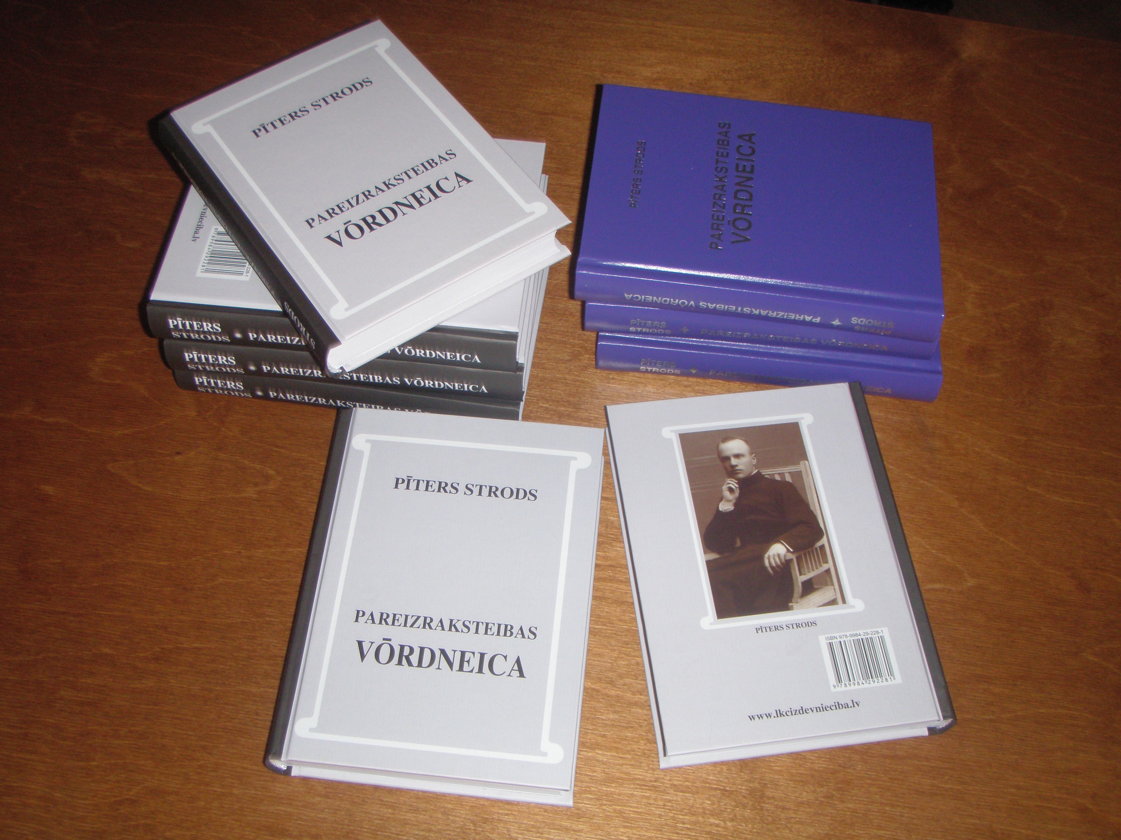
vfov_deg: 37.7
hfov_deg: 49.0
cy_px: 420
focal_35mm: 38
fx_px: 1231
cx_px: 560
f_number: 3.5
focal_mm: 6.7
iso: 100
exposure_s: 1/30
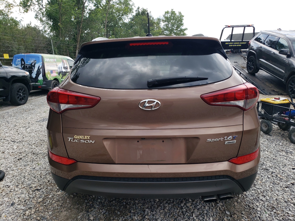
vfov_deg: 53.1
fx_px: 222
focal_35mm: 26
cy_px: 110
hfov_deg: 67.3
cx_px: 148
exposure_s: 1/1250
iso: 50
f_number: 1.5
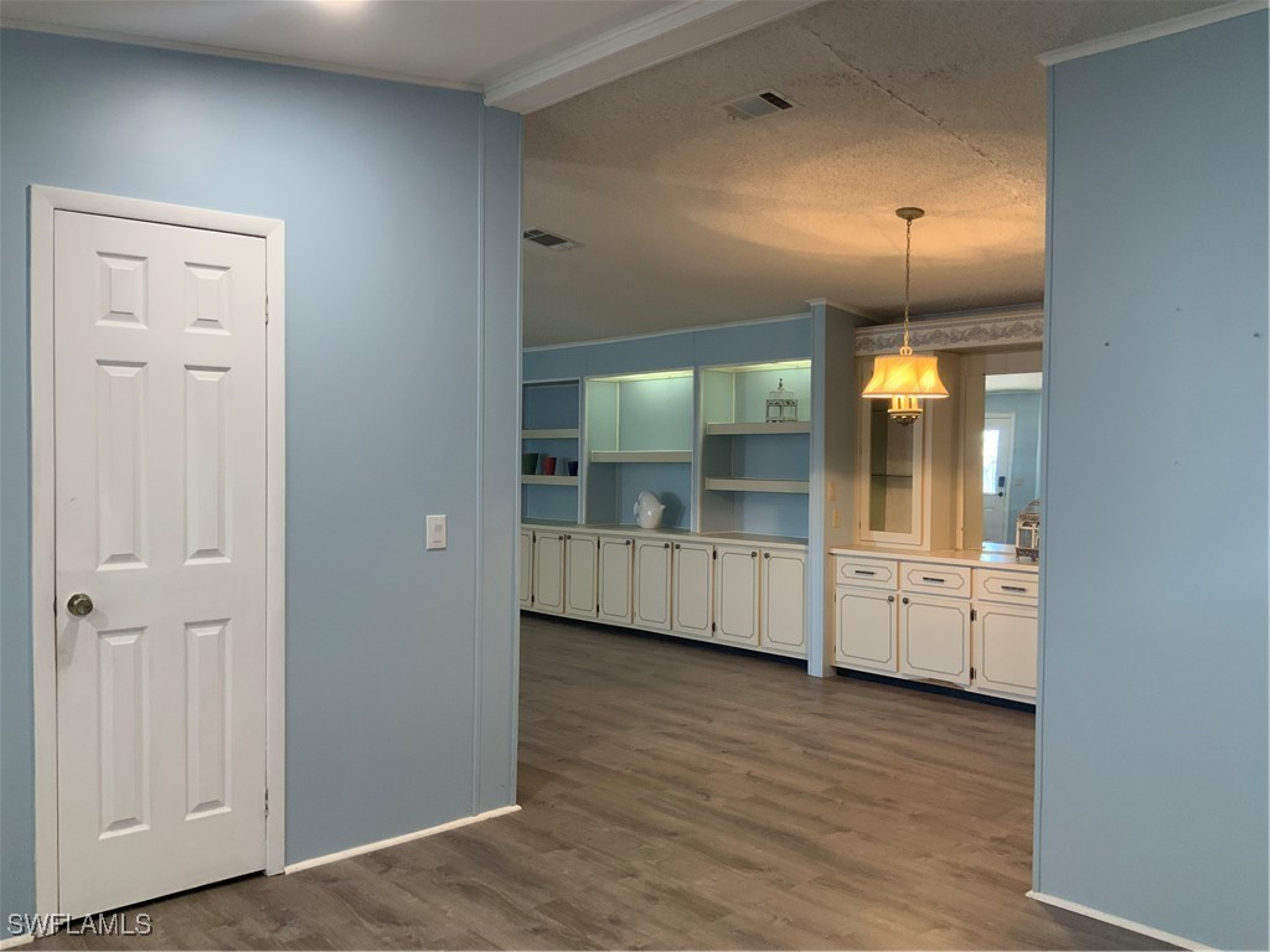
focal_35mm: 29
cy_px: 476
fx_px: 1064
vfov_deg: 48.2
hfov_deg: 61.7
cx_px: 635
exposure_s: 1/60
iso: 80
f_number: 1.8
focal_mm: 3
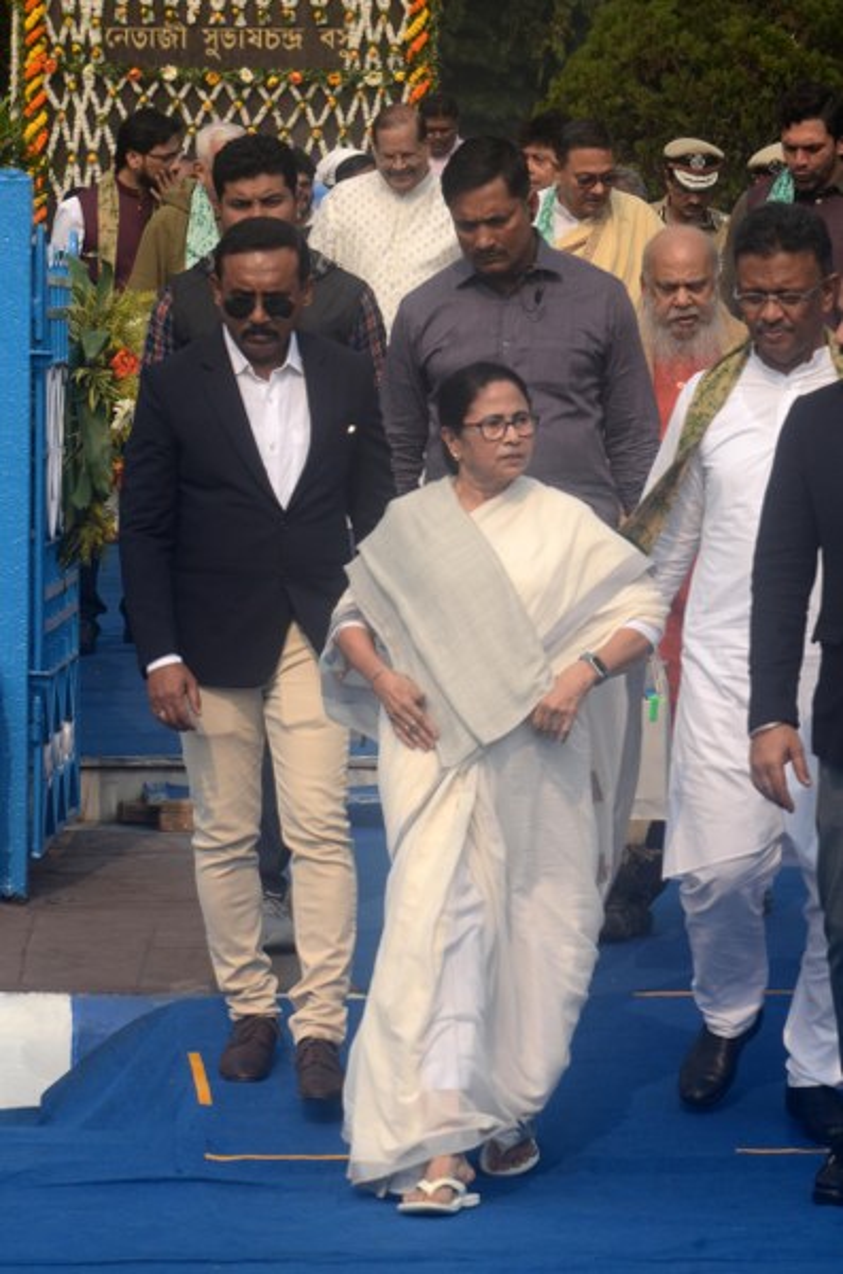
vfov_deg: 11.4
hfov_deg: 7.6
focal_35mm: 180
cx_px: 422
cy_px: 637
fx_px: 6355
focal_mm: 120
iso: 320
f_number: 10
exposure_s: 1/400
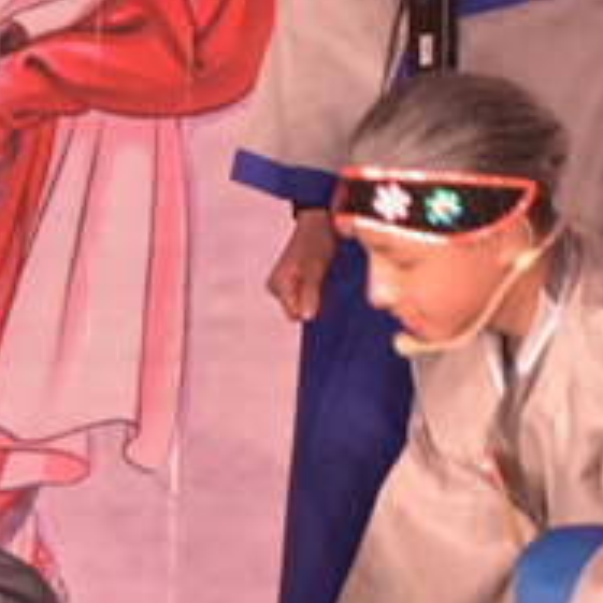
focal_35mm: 272
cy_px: 16
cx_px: 439
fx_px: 5361
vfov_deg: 6.4
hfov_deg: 6.4
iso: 320
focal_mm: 40
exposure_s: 1/40
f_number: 4.8
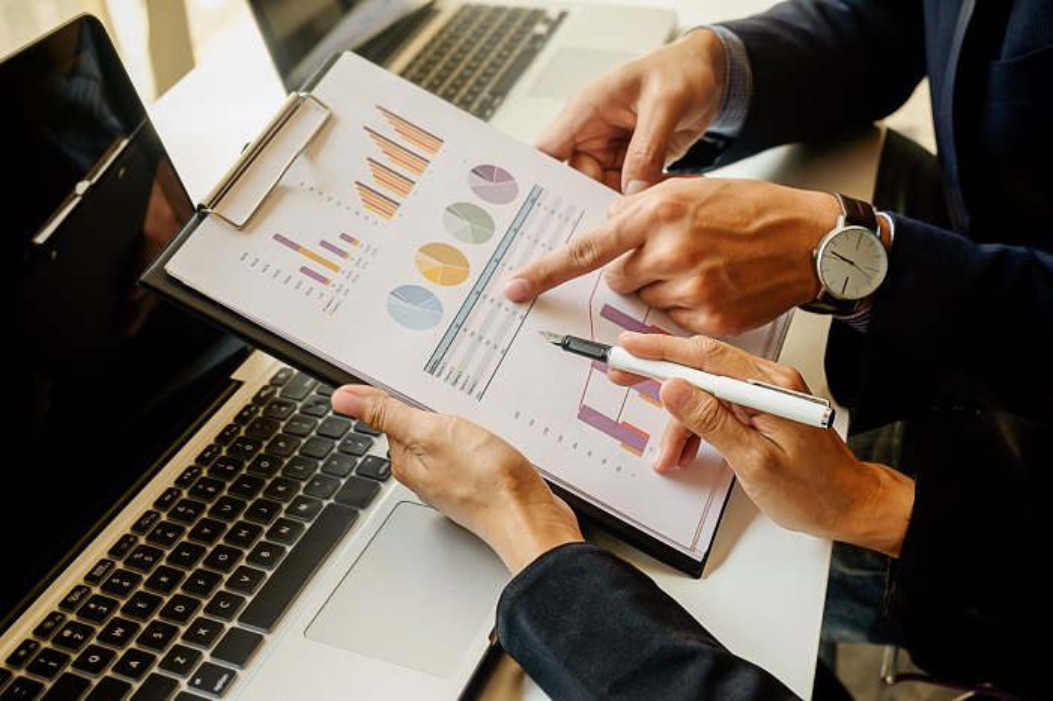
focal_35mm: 47
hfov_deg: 41.9
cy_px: 350
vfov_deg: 28.6
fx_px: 1374
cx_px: 526
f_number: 4.5
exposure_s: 1/180
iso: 400
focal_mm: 31.5
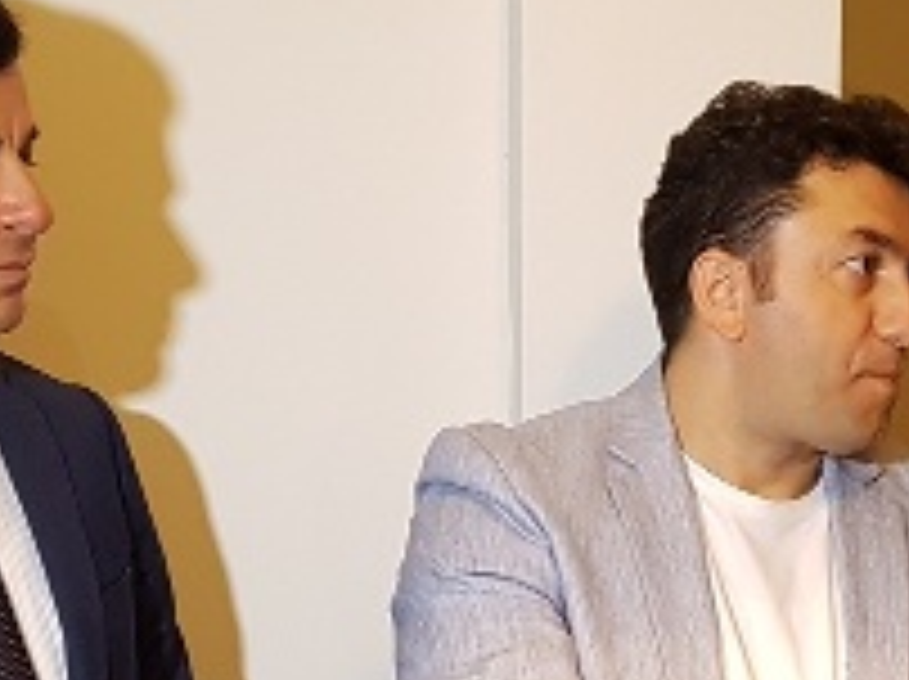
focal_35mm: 86
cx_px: 758
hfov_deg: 22.4
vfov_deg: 17.0
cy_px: 522
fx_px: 2256
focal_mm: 4.2
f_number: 1.7
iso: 250
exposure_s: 1/20
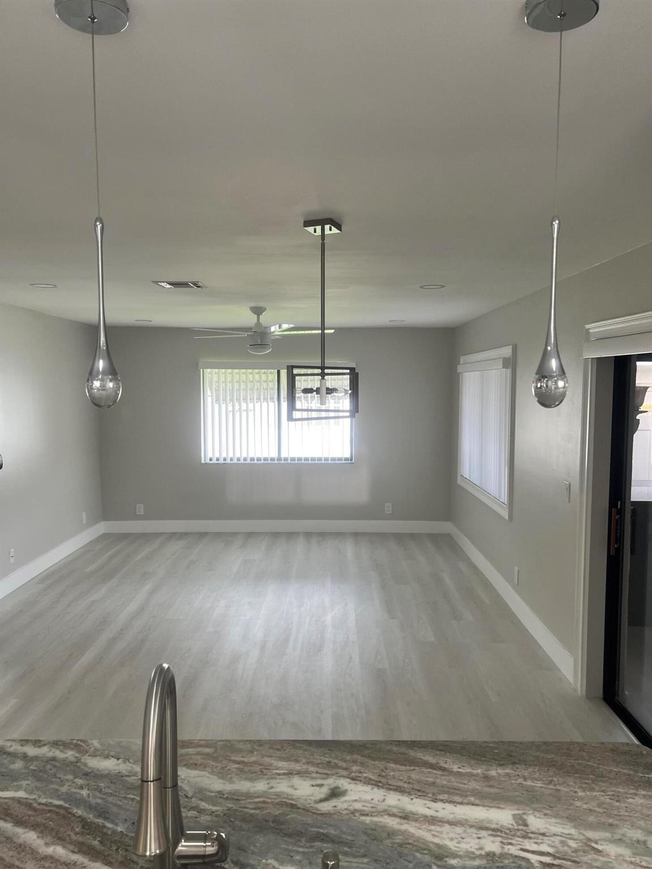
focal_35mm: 26
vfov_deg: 67.3
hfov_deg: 53.1
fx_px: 653
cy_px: 434
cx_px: 326
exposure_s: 1/120
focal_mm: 5.7
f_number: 1.5
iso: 80
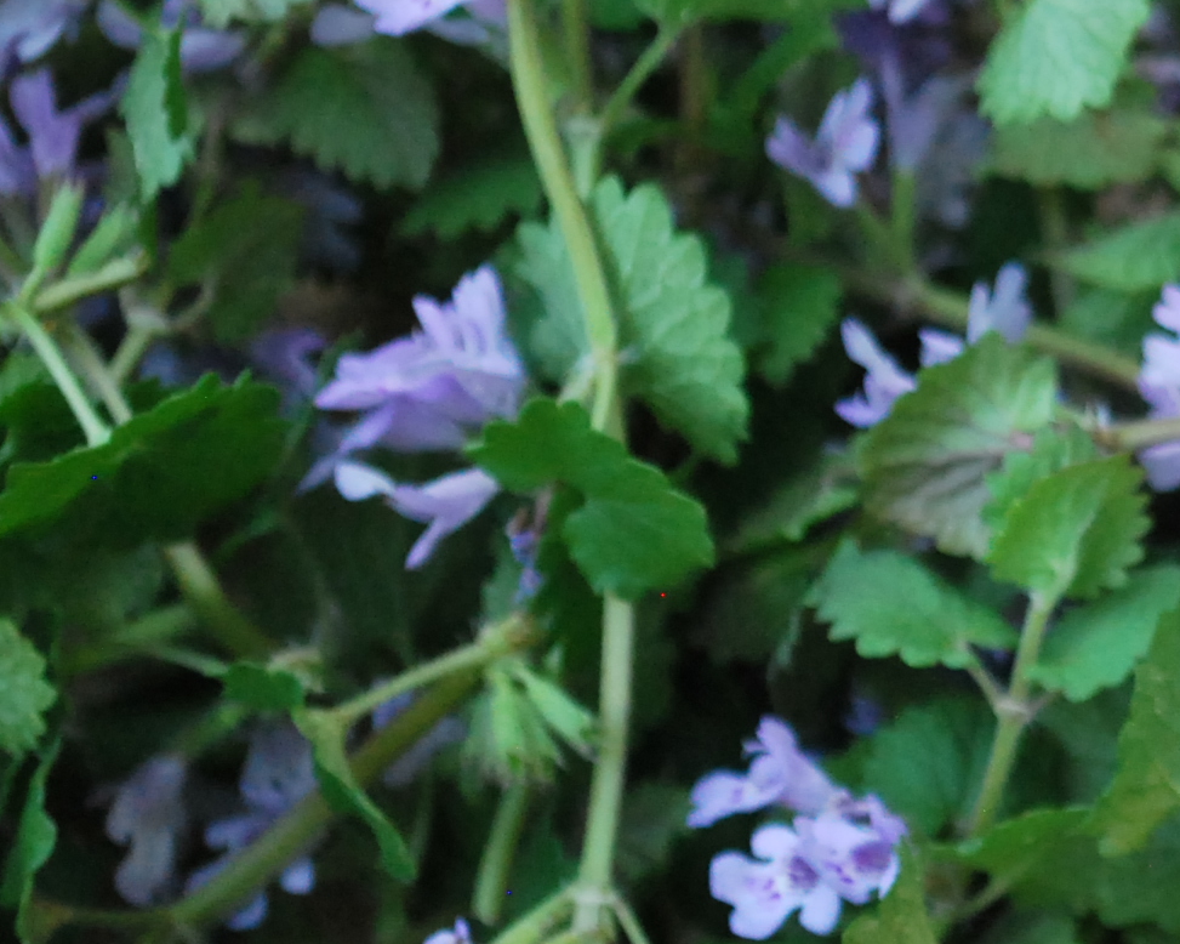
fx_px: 7332
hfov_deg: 9.0
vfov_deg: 7.3
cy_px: 144
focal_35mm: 210
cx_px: 1601
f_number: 5.6
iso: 800
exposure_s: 1/100
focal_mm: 50
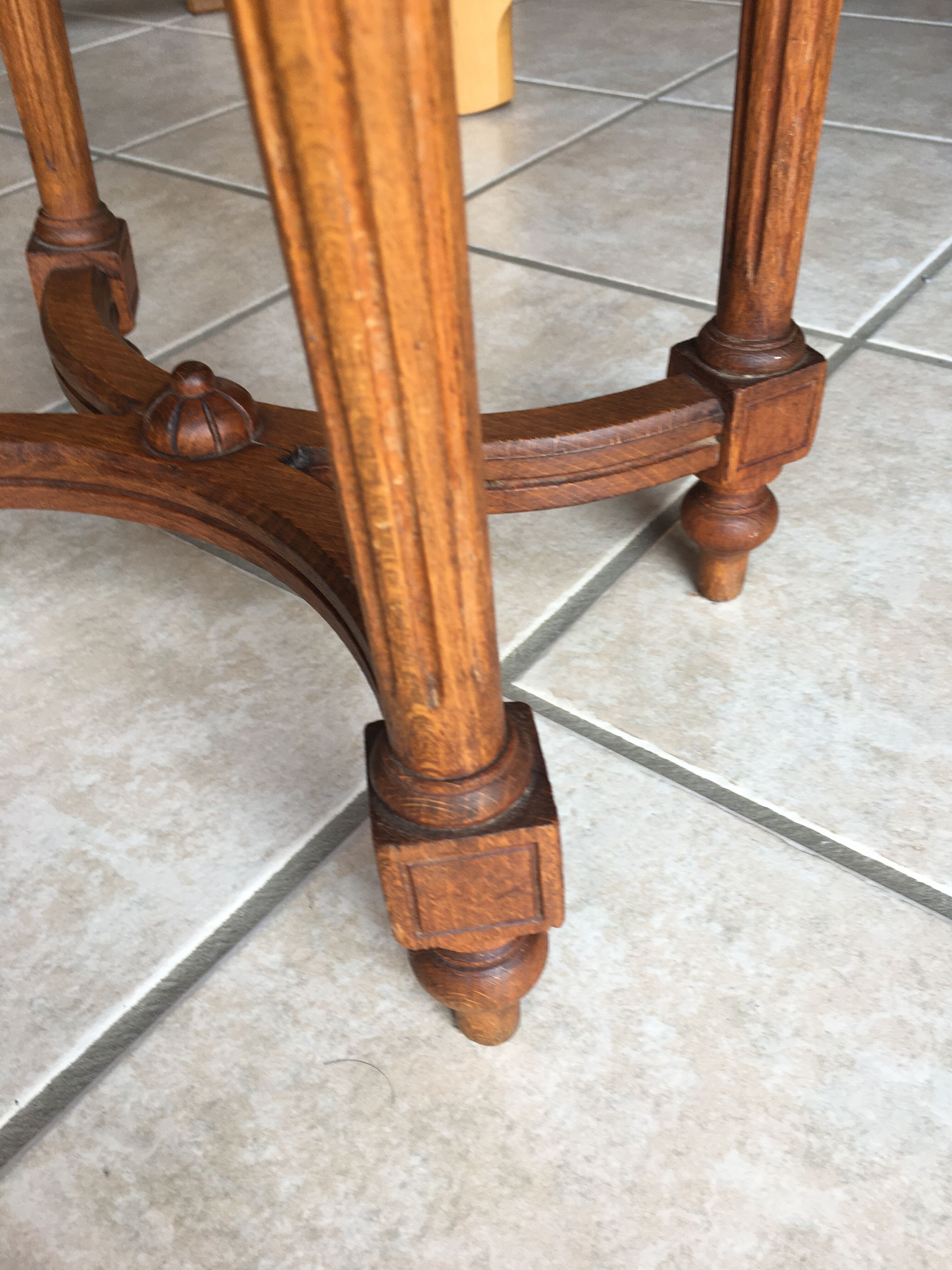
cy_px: 635
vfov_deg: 61.7
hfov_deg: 48.2
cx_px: 476
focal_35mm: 29
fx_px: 1063
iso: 25
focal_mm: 4.15
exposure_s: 1/50
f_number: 2.2
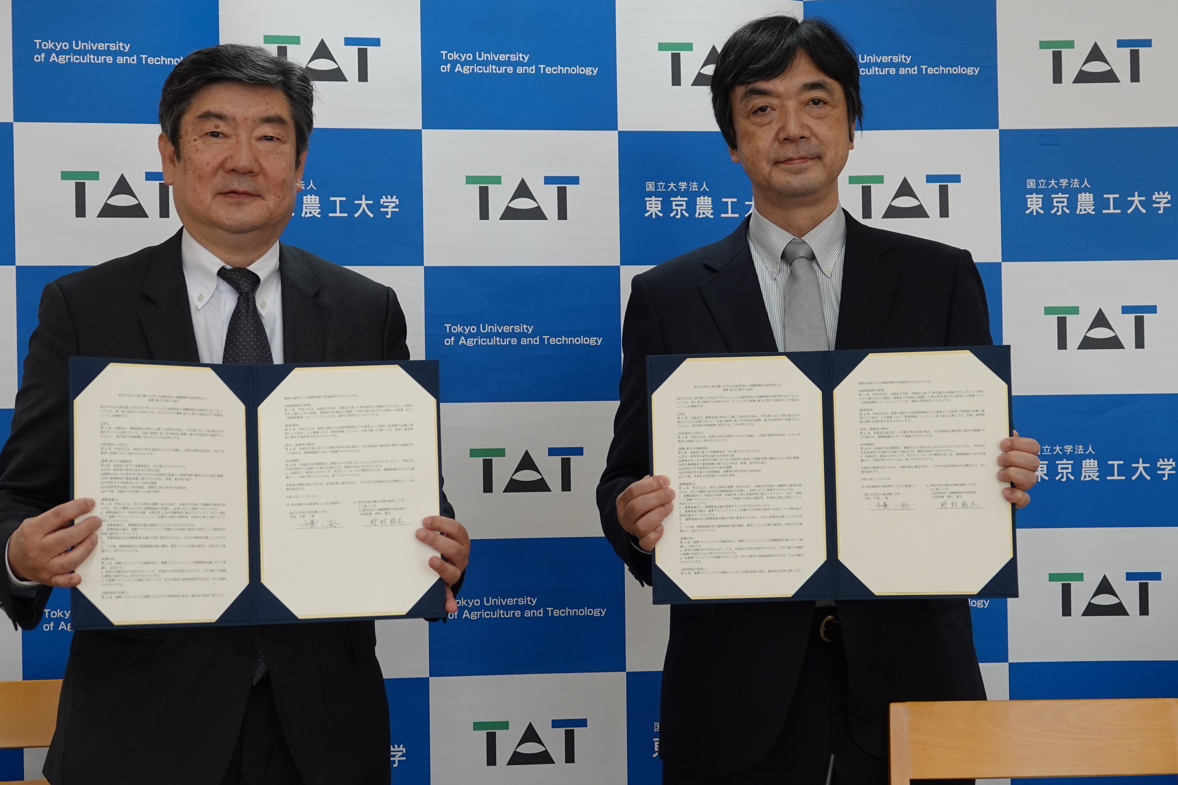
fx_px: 1996
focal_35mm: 61
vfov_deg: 22.3
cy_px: 396
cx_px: 579
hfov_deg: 32.9
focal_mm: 18.21
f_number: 3.2
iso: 320
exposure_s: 1/50
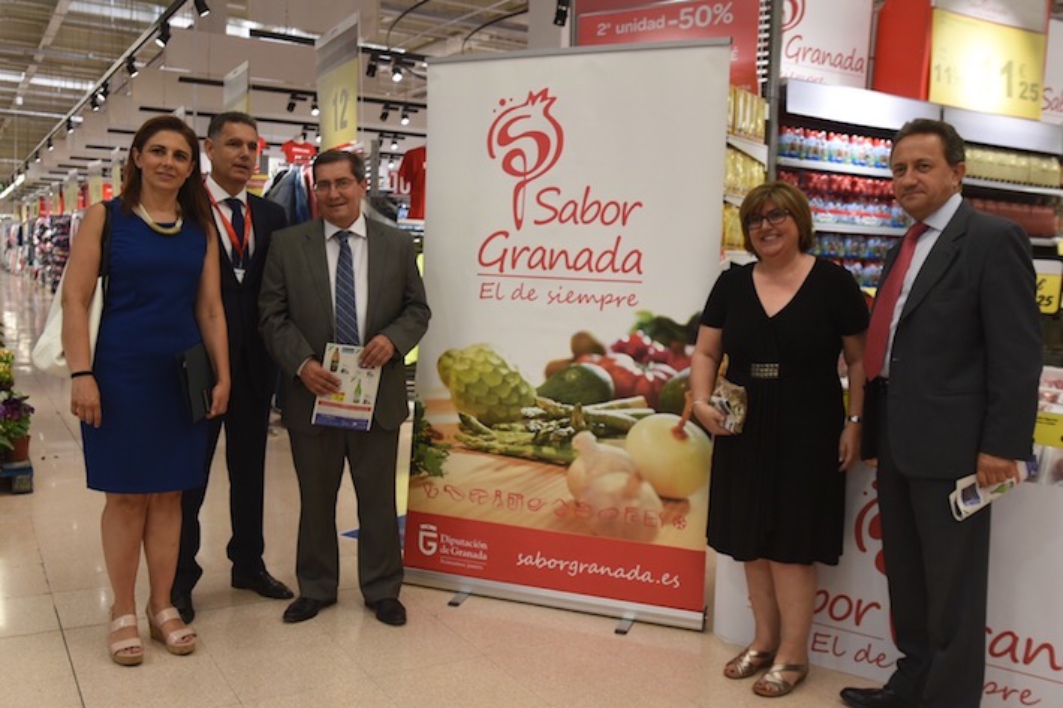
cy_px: 354
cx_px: 532
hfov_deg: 54.4
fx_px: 1033
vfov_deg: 37.8
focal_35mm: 35
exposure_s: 1/200
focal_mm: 35
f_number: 4.5
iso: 1250
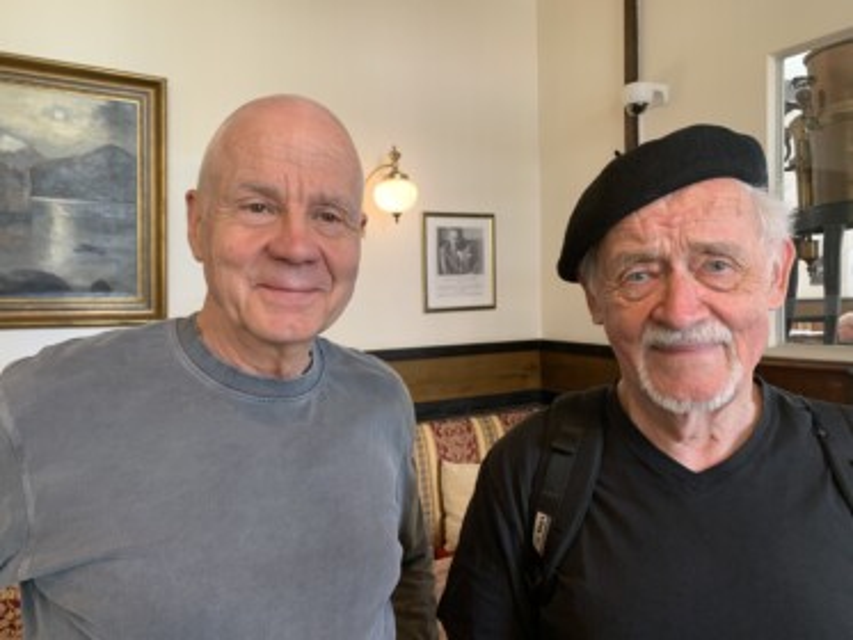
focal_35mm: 26
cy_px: 320
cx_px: 426
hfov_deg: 67.3
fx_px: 641
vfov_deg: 53.1
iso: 100
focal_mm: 4.25
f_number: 1.8
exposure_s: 1/60
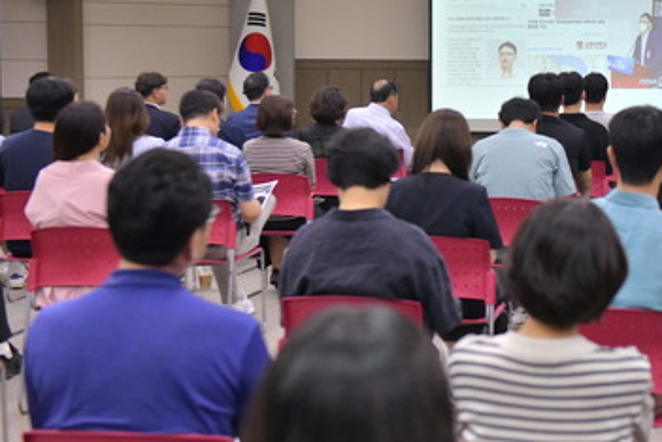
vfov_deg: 16.6
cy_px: 134
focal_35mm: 82
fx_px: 1508
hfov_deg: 24.3
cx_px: 556
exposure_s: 1/320
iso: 1600
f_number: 4.5
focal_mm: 48
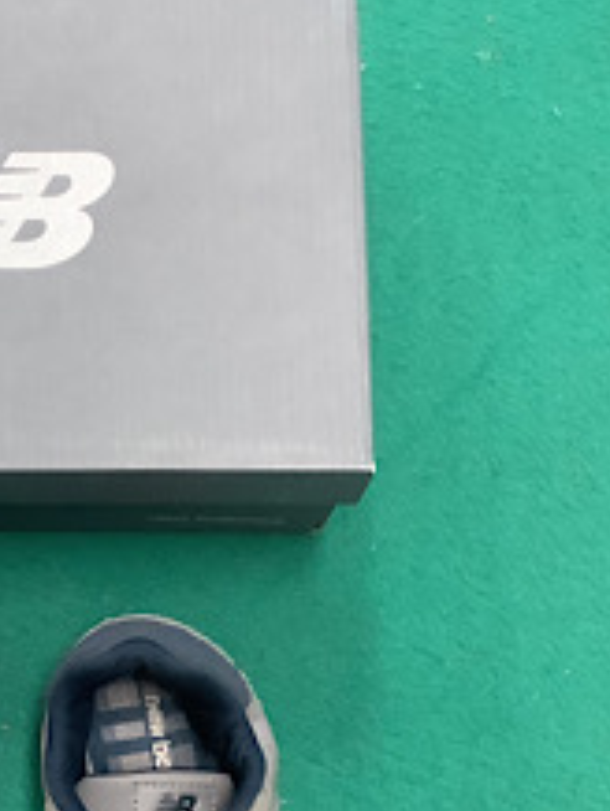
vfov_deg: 27.2
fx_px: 1665
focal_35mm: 71
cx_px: -20
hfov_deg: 20.0
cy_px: 528
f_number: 2.4
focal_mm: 3.3
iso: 320
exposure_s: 1/50
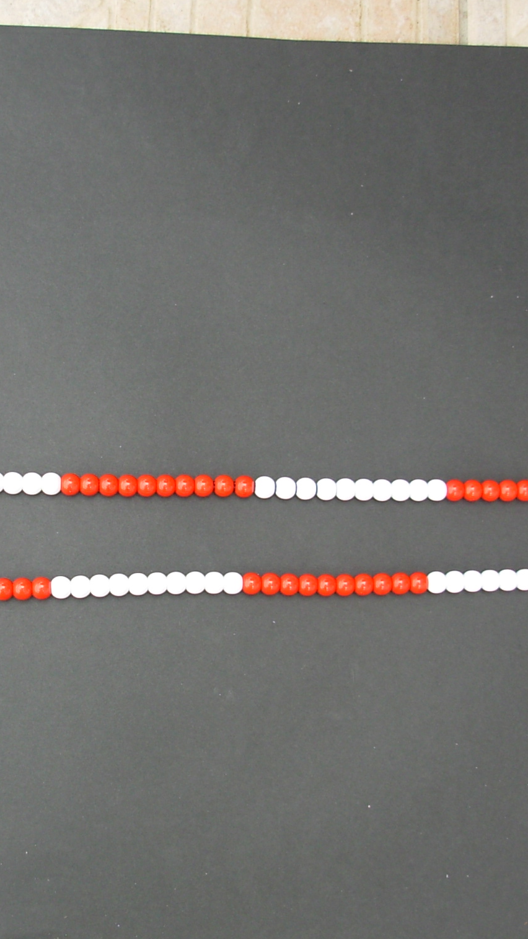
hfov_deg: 21.3
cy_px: 476
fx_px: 1393
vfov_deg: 37.2
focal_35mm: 56
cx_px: 123
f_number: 2.9
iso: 50
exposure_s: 1/87.9
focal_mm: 6.3
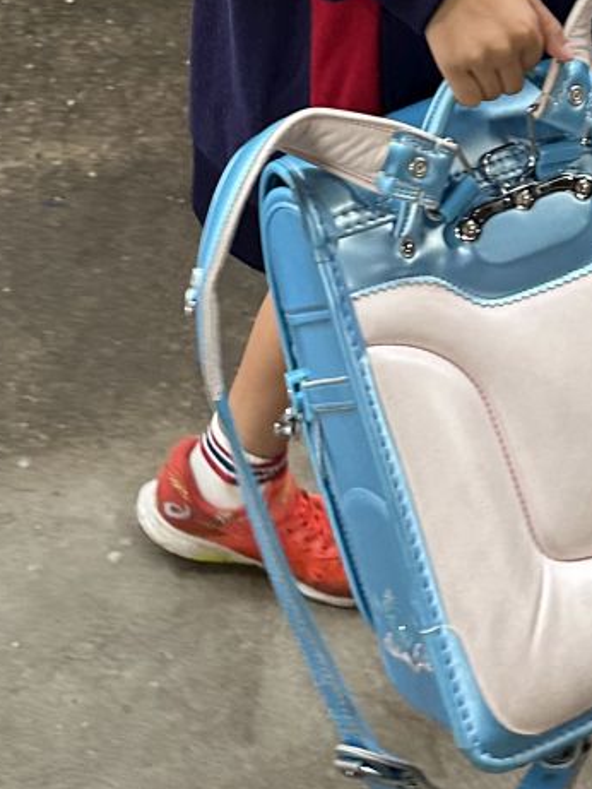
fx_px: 1709
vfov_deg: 22.6
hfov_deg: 19.6
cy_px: -293
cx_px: 337
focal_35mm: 75
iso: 320
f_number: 1.78
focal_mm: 6.86
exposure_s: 1/60
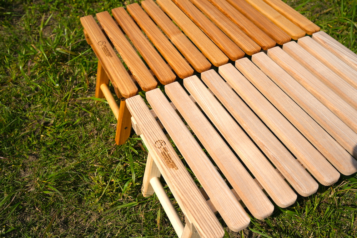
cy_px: 119
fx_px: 365
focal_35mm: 37
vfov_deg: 36.1
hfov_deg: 52.1
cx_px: 178
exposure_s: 1/1000
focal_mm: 36.8
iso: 160
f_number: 8
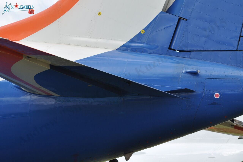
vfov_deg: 8.9
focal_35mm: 153
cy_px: 81
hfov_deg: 13.4
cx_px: 122
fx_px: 1031
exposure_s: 1/200
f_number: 8
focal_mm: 102
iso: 200
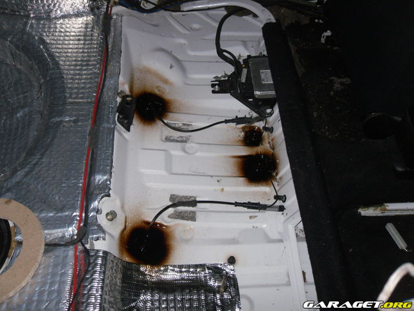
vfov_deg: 40.7
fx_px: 419
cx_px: 207
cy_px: 156
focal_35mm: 35
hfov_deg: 52.6
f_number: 8.2
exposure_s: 1/45
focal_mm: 6.3
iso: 100
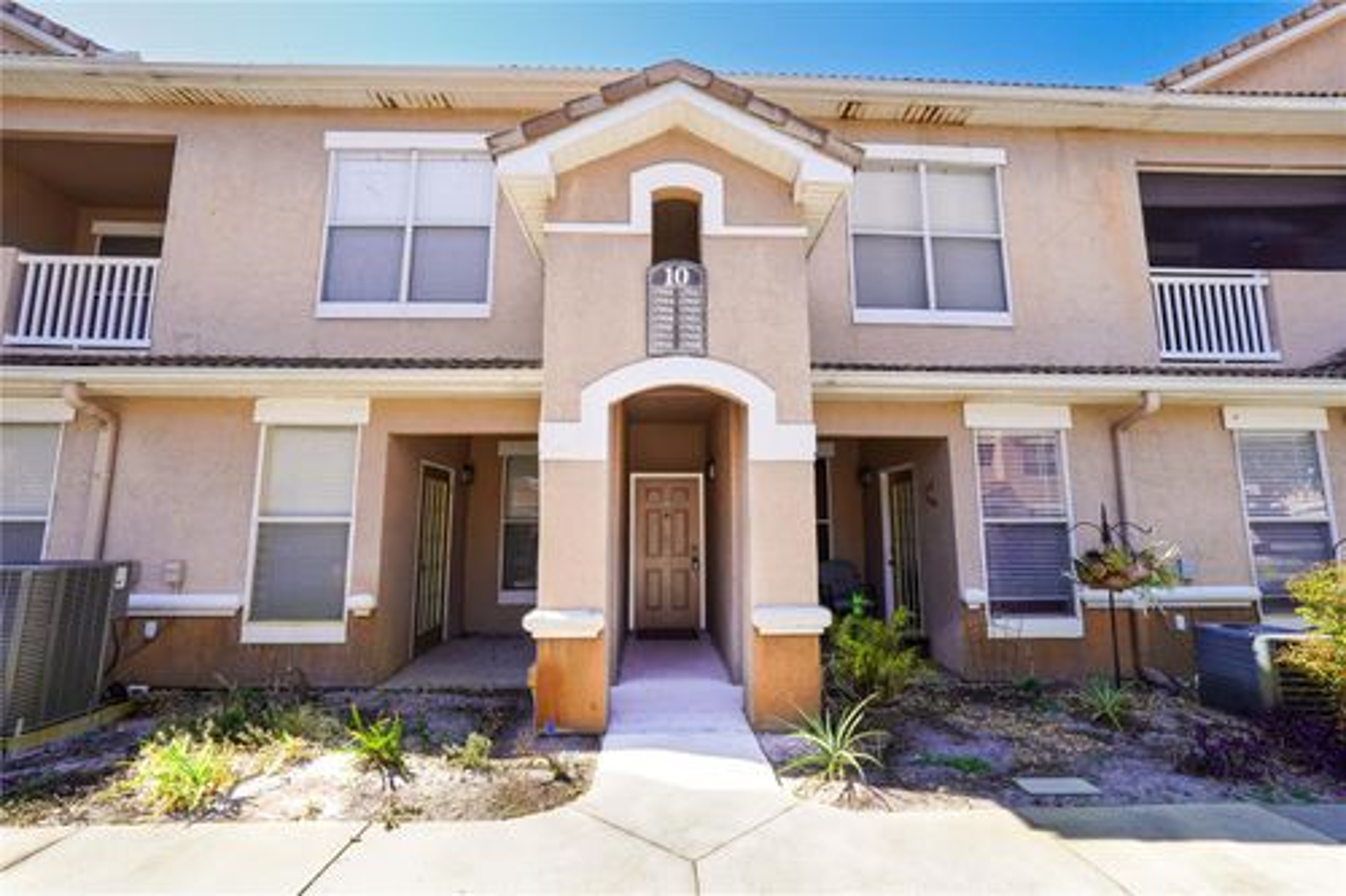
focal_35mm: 16
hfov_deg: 97.7
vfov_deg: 74.6
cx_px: 673
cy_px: 448
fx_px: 589
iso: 100
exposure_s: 1/125
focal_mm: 10.5
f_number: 8
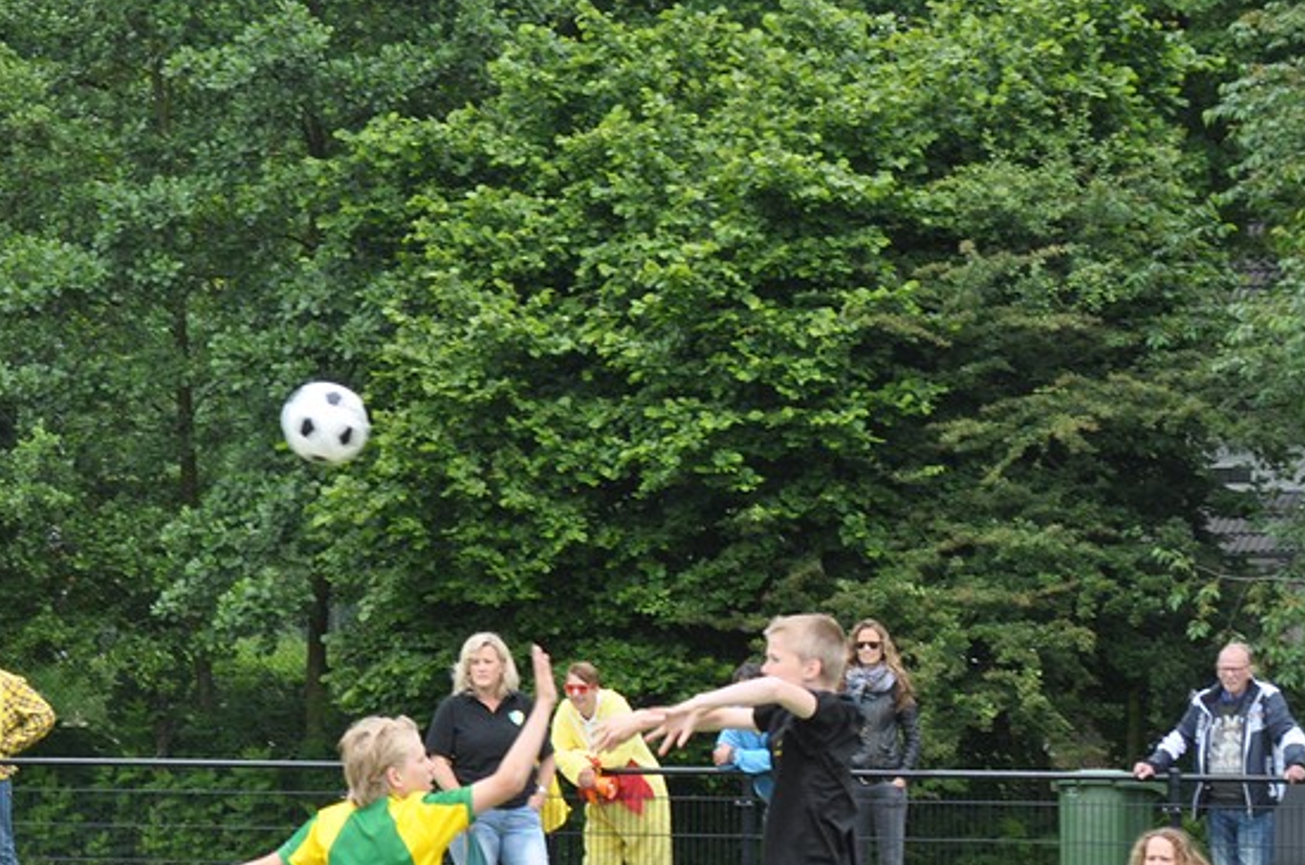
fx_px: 5570
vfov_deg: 8.8
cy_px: 775
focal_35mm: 154
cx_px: 516
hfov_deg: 13.4
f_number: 7.1
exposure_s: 1/200
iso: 400
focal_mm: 55
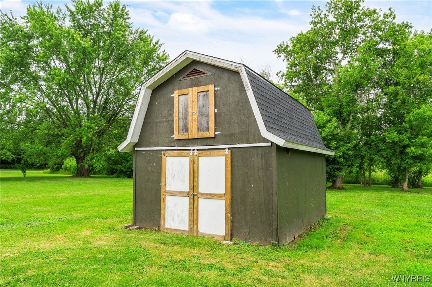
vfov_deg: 53.1
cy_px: 144
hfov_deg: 73.8
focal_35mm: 24
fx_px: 288
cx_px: 216
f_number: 6.3
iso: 100
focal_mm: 24
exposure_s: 1/50
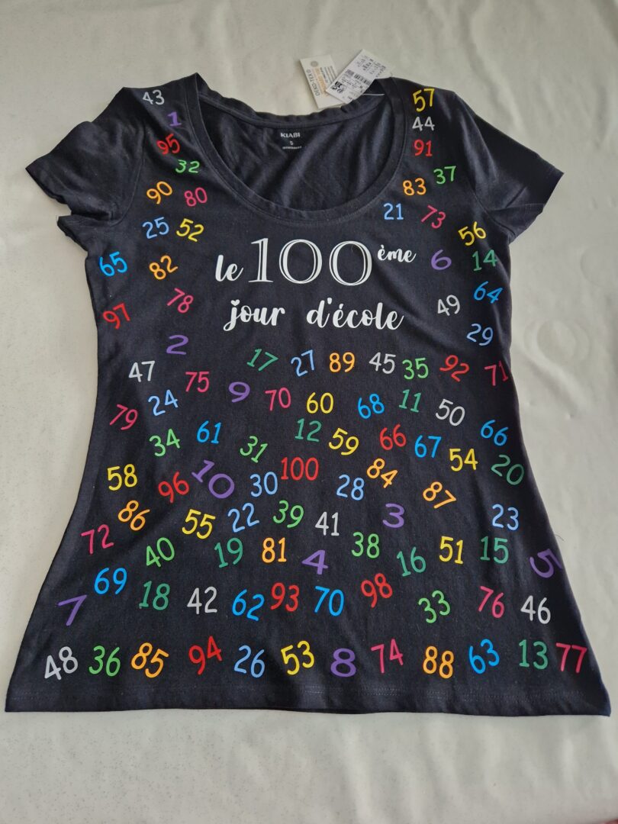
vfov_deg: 73.9
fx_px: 547
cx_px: 309
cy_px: 412
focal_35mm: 23
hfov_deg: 58.9
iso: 640
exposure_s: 1/100
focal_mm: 5.4
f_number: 1.8
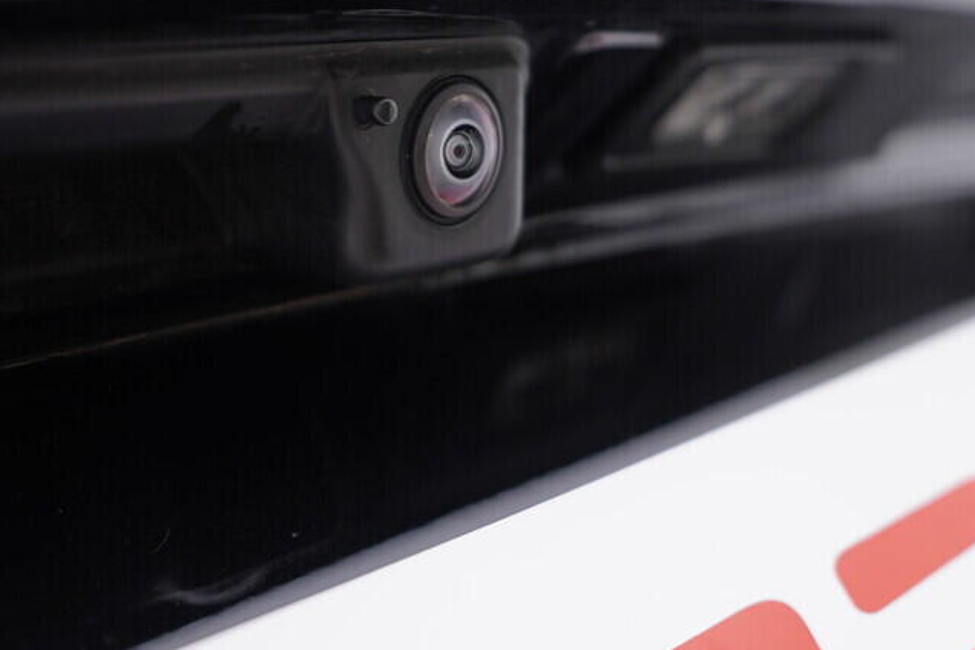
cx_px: 514
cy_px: 292
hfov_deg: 34.5
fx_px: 1571
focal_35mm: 58
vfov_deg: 23.4
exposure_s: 1/60
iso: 125
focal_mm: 24
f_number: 3.5
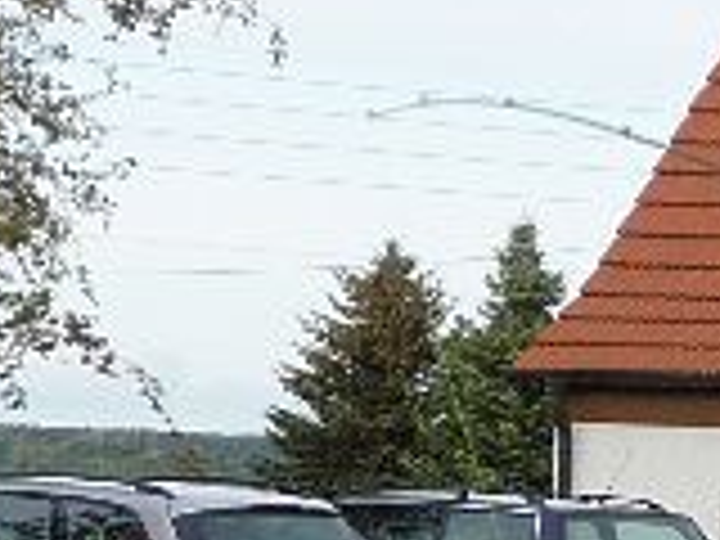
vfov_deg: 4.4
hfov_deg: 5.8
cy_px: 711
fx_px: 6968
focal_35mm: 335
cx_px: 1454
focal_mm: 11.3
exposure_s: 1/250
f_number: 4.5
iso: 100
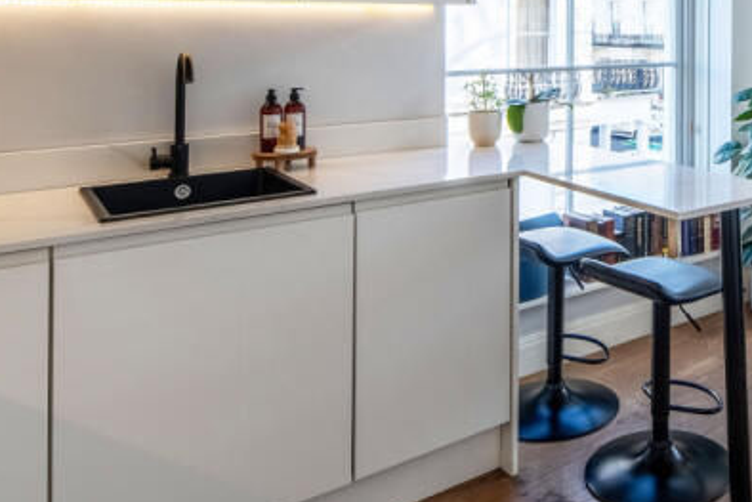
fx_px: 815
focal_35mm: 39
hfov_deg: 44.5
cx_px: 693
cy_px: 18
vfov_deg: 32.0
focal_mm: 15
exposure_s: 1/800
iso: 400
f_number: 8
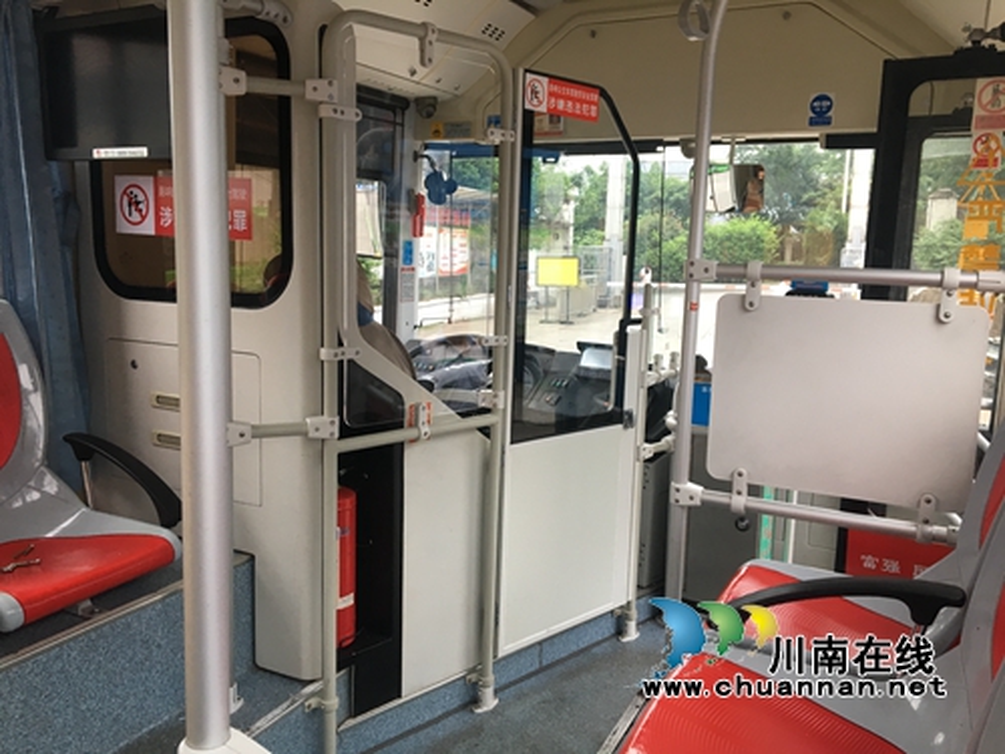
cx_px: 502
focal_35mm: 29
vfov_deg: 48.2
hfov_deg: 61.7
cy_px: 377
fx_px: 842
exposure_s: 1/33
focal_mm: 4.15
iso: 40
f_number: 2.2
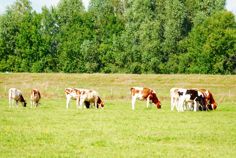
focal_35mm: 289
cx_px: 118
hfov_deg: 7.1
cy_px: 79
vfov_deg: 4.8
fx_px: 1896
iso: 100
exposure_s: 1/500
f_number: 4
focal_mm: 105.83
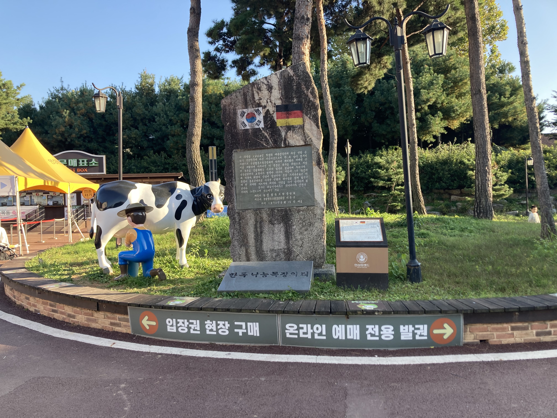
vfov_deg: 49.7
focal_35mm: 28
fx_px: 451
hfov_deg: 63.4
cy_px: 209
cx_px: 278
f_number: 1.8
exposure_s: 1/211
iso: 20
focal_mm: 3.99
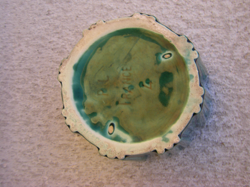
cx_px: 135
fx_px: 303
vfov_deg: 34.3
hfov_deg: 44.8
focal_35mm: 42
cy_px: 86
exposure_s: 1/50
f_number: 3.5
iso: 80
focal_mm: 6.3
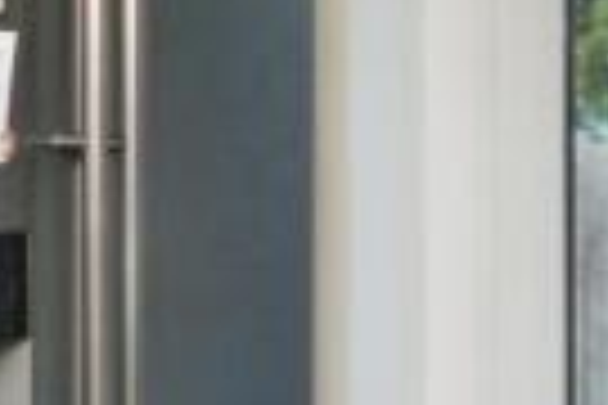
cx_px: -973
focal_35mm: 114
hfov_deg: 12.6
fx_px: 1925
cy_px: 110
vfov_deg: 12.0
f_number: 5
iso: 200
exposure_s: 1/60
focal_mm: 10
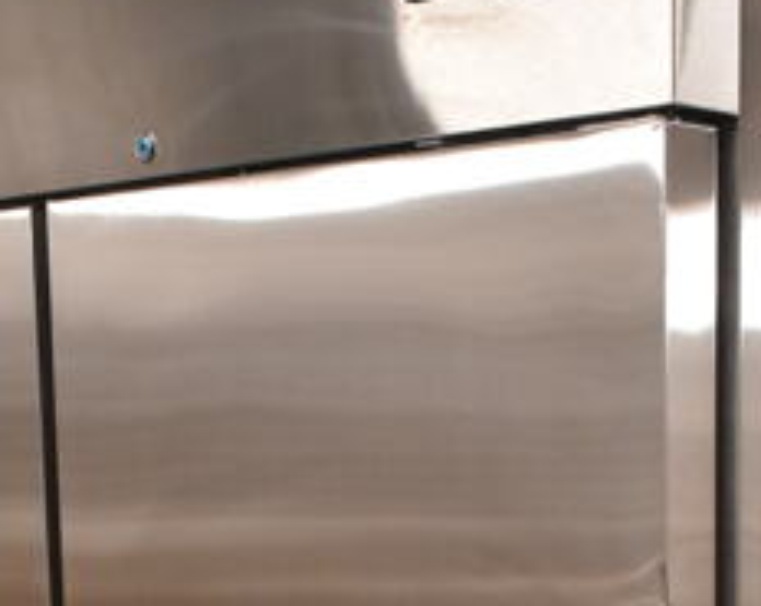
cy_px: 899
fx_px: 2249
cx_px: 581
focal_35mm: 100
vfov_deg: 14.4
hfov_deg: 19.1
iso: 1600
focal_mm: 18
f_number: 3.5
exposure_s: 1/125
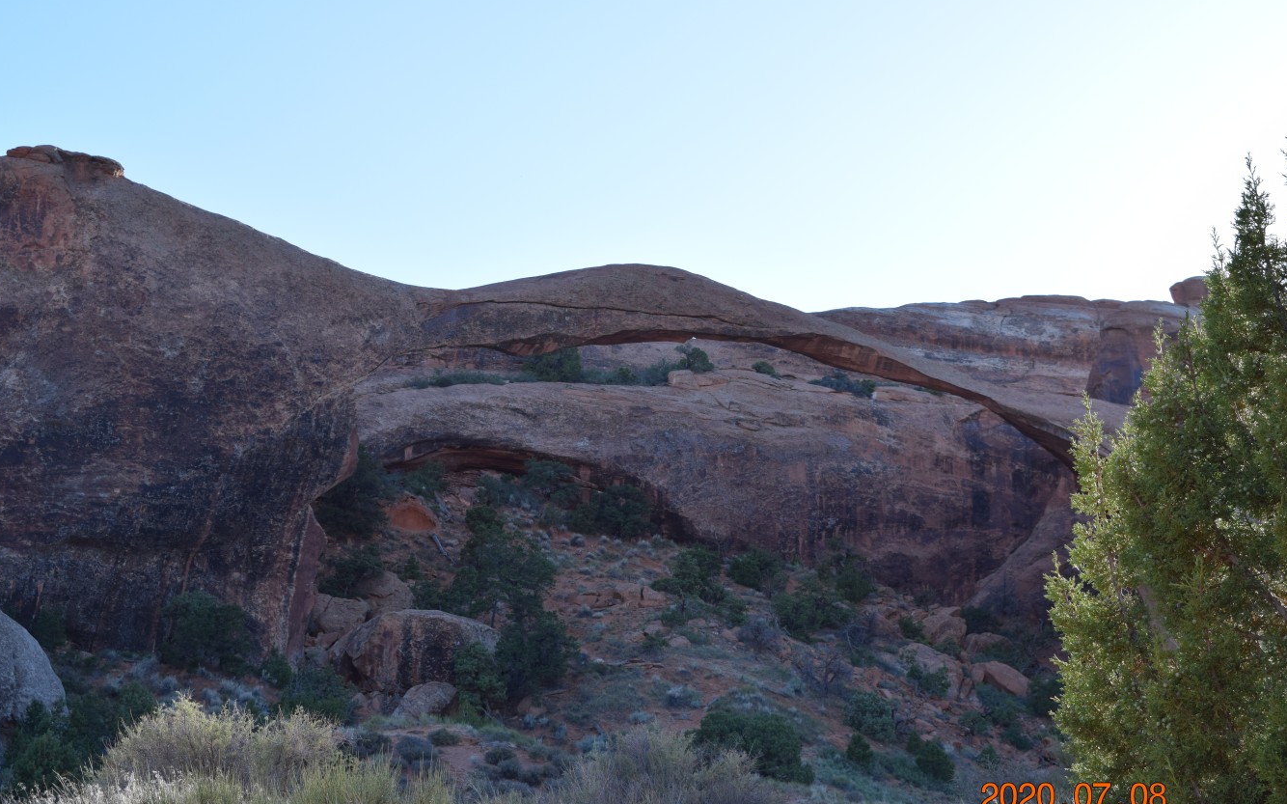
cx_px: 639
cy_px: 428
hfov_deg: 31.5
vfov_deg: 20.0
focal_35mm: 65
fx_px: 2279
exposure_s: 1/250
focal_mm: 42
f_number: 8
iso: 280
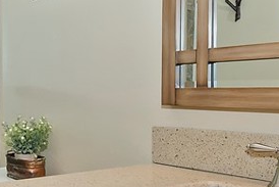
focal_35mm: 56
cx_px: 29
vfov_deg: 24.2
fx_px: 434
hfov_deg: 33.7
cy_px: 103
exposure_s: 1/30
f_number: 8
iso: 400
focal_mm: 10
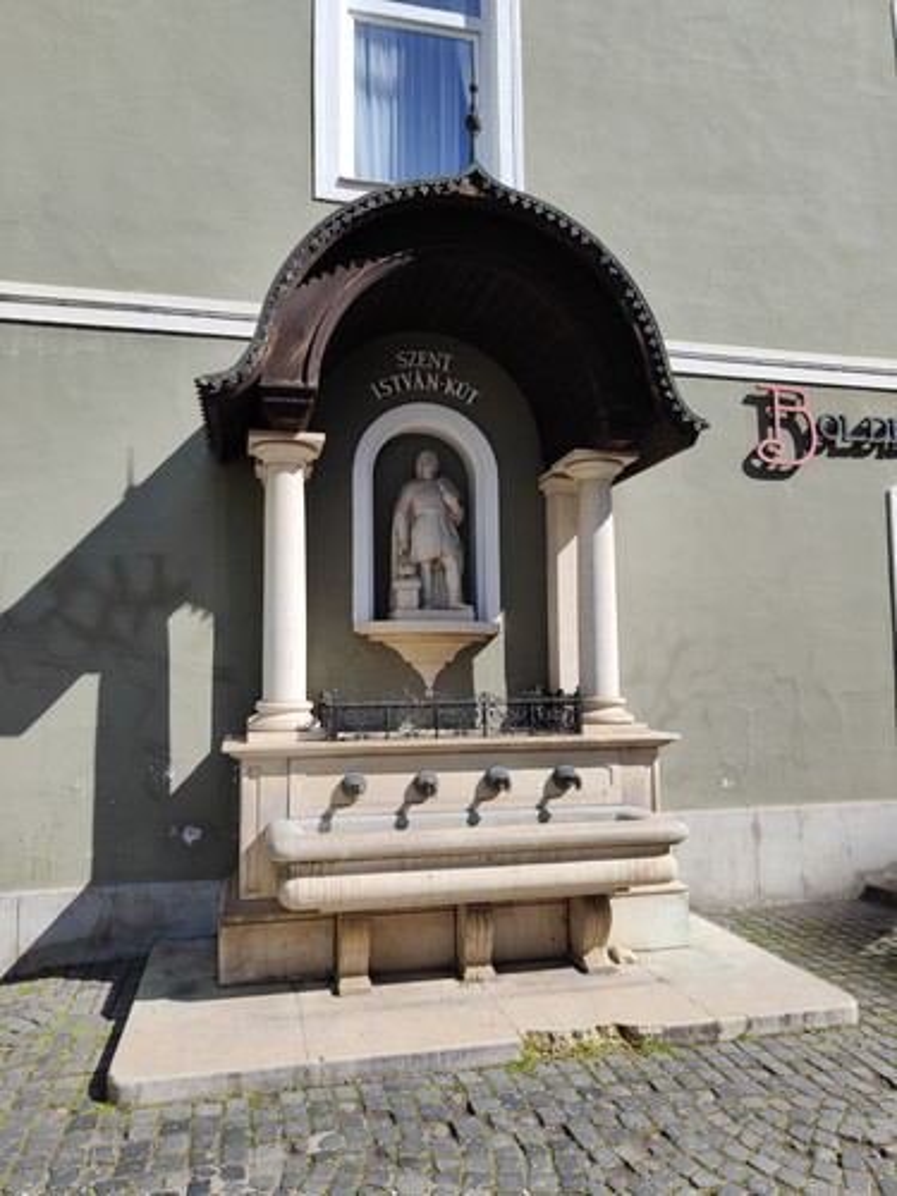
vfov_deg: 67.3
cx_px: 448
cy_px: 598
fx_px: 898
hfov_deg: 53.1
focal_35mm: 26
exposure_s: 1/2682
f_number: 1.8
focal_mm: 5.59
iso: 64
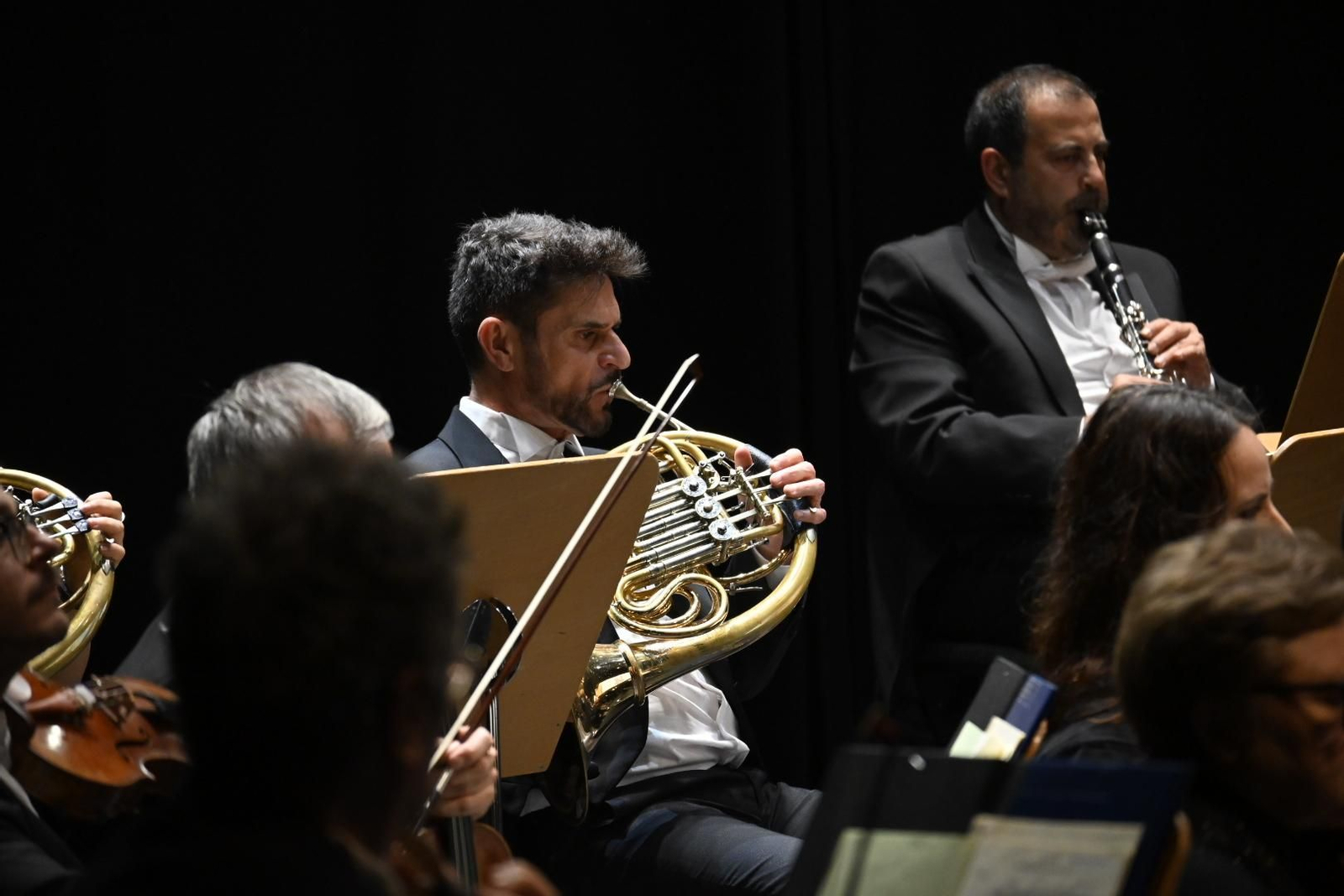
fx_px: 10080
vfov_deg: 5.1
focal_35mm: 270
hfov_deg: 7.6
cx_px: 672
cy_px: 448
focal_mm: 180
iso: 2000
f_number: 5.6
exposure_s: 1/200
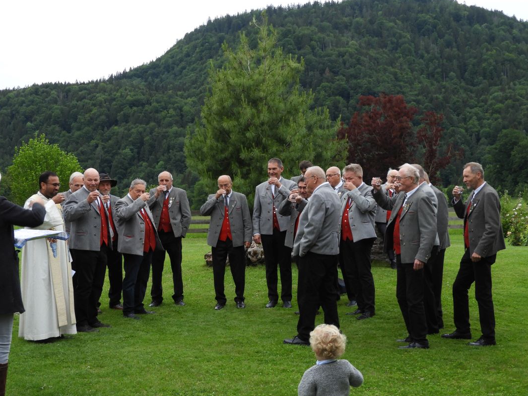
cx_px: 247
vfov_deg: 25.2
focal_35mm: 58
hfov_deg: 33.2
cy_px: 192
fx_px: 885
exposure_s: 1/50
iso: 100
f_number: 4
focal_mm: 9
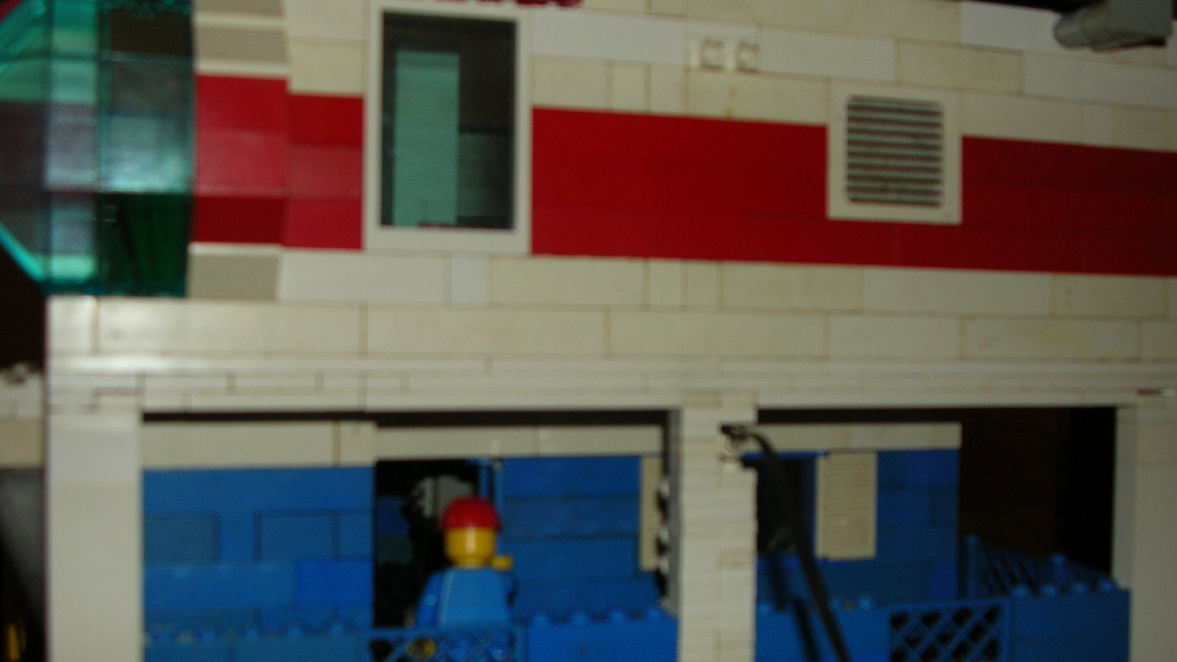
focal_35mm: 46
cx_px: 588
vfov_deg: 25.9
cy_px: 372
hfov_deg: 44.6
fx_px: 1436
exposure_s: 1/60.1
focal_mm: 7.1
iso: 50
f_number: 3
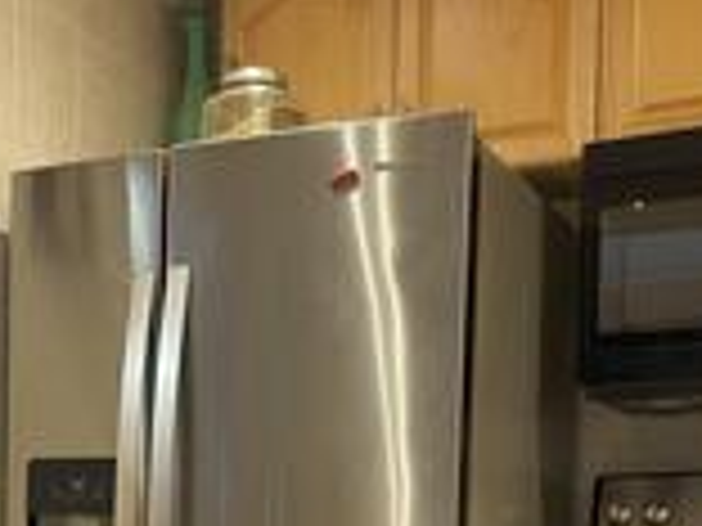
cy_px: 598
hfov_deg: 29.7
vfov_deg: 21.6
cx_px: 153
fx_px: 1298
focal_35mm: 64
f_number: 1.6
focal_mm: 5.1
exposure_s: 1/60
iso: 250
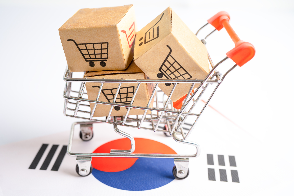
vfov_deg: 27.0
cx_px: 147
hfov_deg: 39.6
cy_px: 98
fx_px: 408
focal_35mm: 50
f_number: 6.3
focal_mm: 50
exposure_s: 1/100
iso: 100
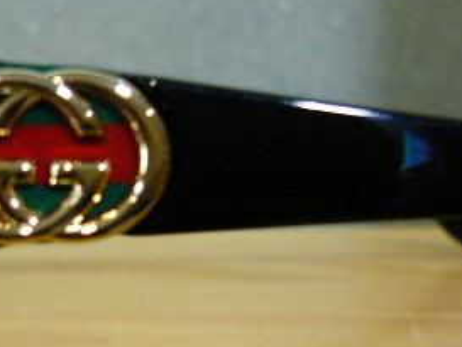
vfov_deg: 18.0
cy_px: 225
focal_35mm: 82
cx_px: 81
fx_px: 1095
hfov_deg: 23.4
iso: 200
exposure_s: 1/50
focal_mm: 5.8
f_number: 2.8
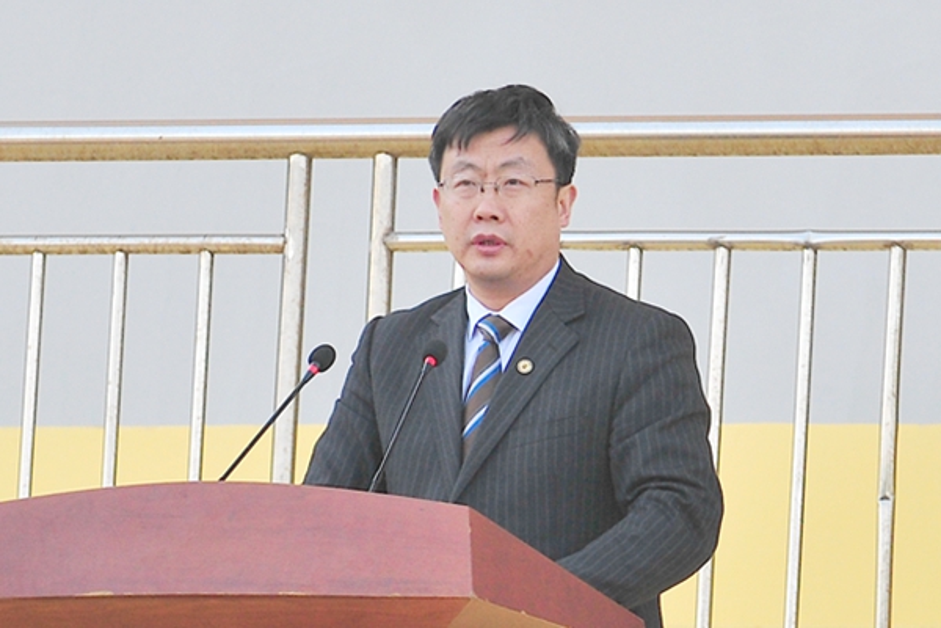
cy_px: 314
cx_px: 470
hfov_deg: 16.4
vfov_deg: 11.0
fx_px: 3267
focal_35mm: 125
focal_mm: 125
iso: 400
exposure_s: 1/800
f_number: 4.5
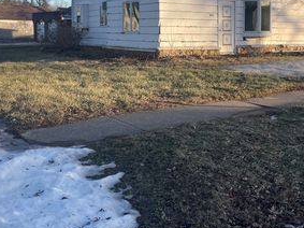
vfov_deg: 30.6
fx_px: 404
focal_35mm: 46
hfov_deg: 40.9
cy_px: 39
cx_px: 194
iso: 32
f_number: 1.6
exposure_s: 1/1182
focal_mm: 4.2
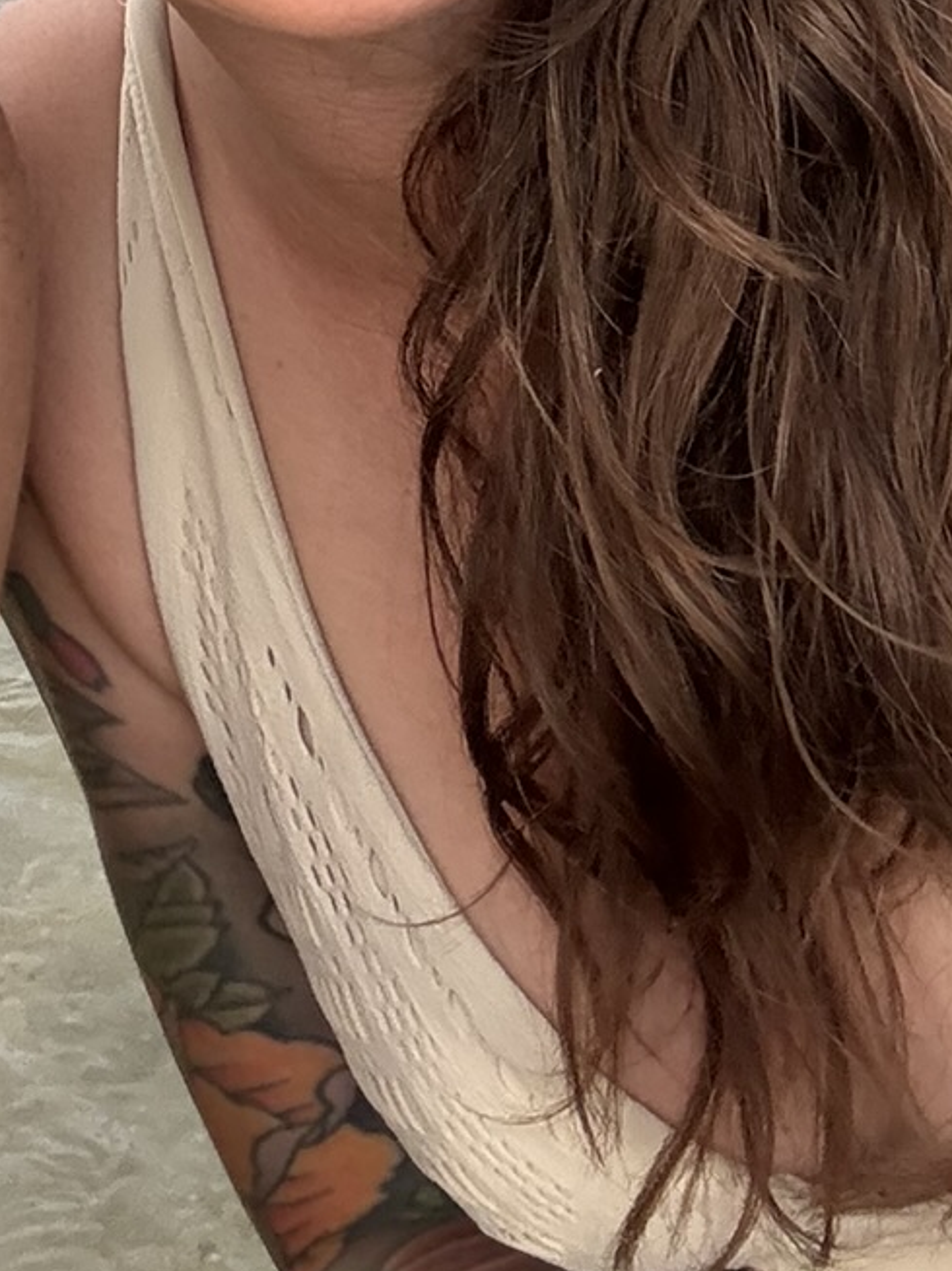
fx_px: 3449
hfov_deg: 15.3
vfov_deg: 18.7
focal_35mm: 94
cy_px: -567
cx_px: -101
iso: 40
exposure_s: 1/413
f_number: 1.9
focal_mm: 2.69
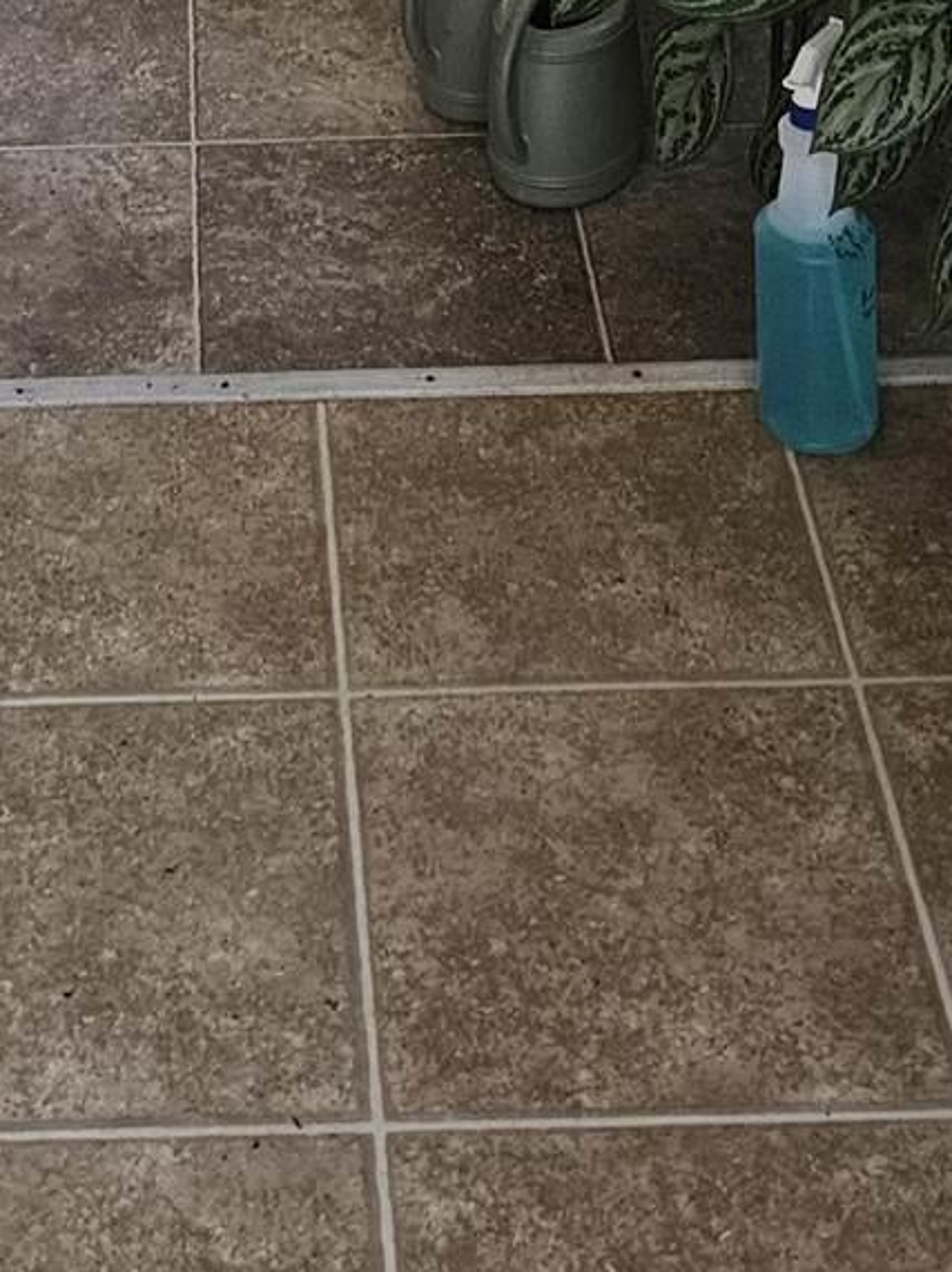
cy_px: -1078
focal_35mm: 93
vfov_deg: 17.0
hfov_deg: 15.7
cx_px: 120
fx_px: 3413
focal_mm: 6.3
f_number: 1.7
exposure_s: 1/120
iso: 125
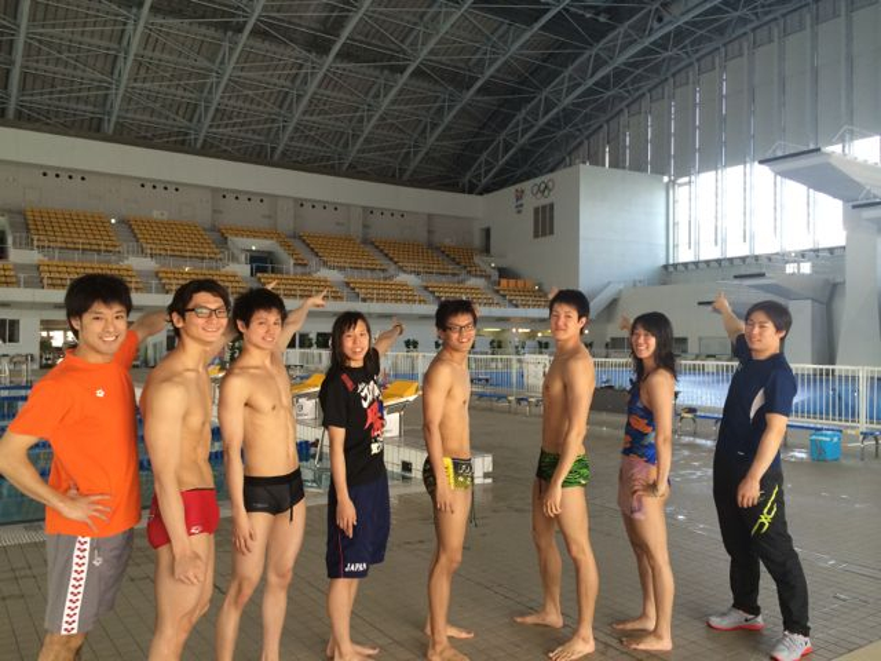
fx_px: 764
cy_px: 330
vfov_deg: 46.8
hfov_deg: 60.0
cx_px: 440
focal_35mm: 30
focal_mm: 4.12
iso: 40
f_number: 2.2
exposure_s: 1/30
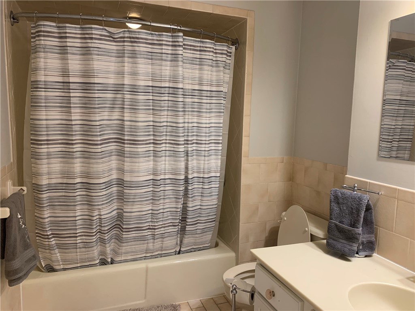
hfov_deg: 67.3
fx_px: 312
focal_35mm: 26
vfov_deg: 53.1
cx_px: 208
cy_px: 156
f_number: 1.8
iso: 200
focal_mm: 4.25
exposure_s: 1/60
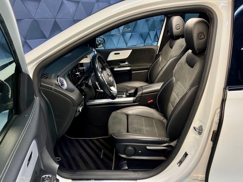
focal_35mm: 26
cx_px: 122
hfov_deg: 67.3
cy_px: 91
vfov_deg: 53.1
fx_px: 183
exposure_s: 1/121
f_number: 1.5
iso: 125
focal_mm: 5.7
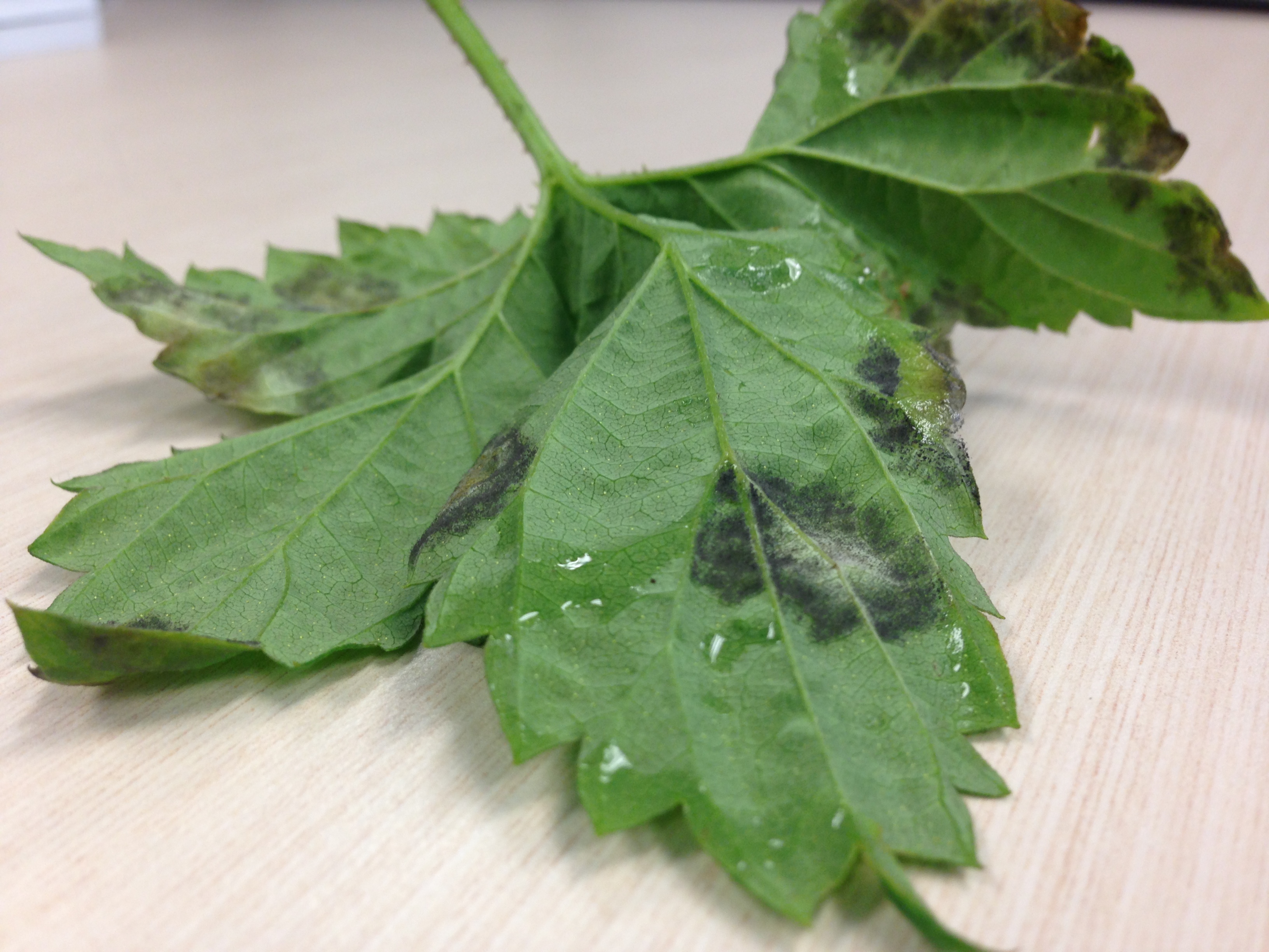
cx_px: 634
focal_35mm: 33
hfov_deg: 55.4
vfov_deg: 42.9
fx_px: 1210
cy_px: 476
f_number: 2.4
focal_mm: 4.12
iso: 64
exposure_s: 1/20
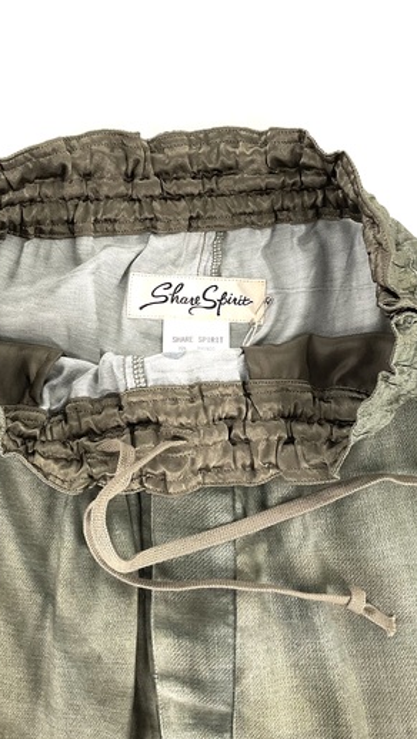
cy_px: 327
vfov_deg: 51.5
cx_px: 207
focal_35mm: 39
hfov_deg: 30.5
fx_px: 765
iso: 25
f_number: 1.8
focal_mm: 3
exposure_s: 1/120
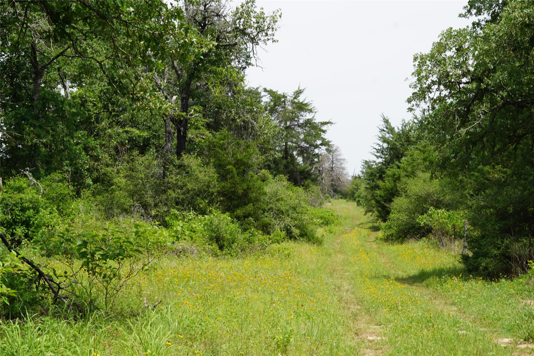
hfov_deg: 27.0
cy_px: 178
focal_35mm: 75
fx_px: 1113
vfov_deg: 18.2
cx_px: 267
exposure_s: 1/100
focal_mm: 50
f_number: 10
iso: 100
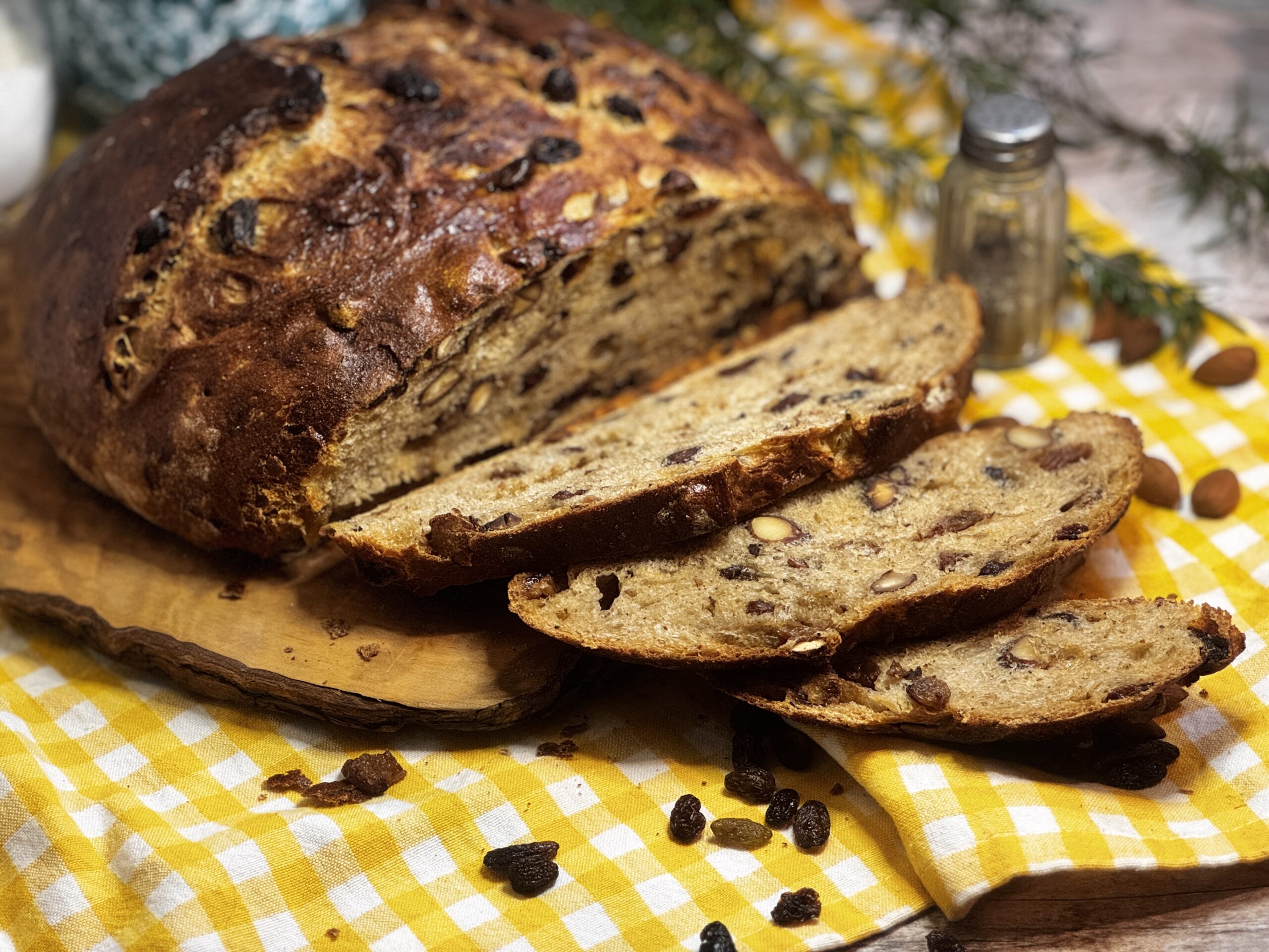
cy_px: 476
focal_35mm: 77
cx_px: 634
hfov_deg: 25.3
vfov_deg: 19.1
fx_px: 2823
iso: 250
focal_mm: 9
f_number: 2.8
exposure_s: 1/50
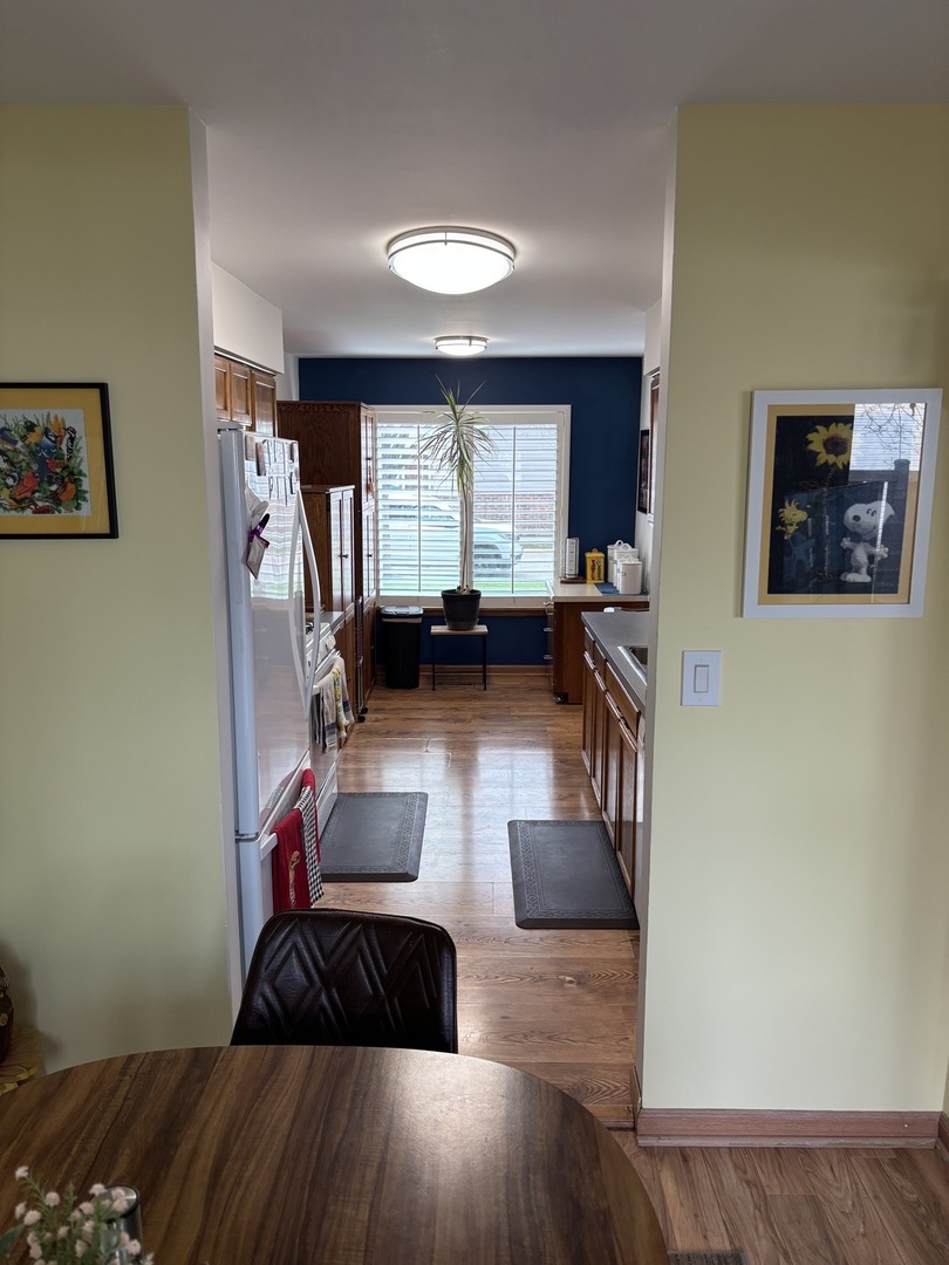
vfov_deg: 67.3
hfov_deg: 53.1
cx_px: 474
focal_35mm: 26
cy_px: 632
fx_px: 950
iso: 100
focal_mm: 5.96
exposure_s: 1/120
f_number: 1.6
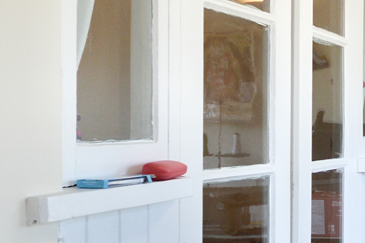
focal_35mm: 73
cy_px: 97
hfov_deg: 21.3
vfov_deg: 18.6
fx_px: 740
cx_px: 603
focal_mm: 10
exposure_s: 1/8
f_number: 9
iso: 100
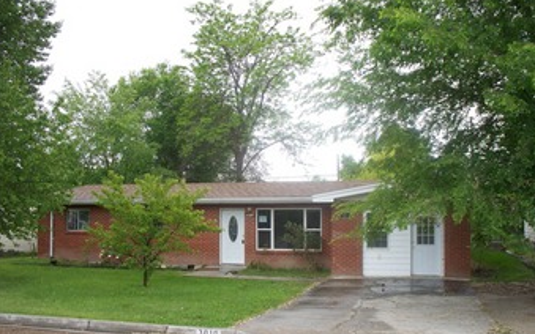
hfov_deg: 50.4
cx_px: 267
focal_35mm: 39
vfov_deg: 32.7
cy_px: 186
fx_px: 569
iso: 64
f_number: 2.8
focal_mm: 7.54
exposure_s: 1/250
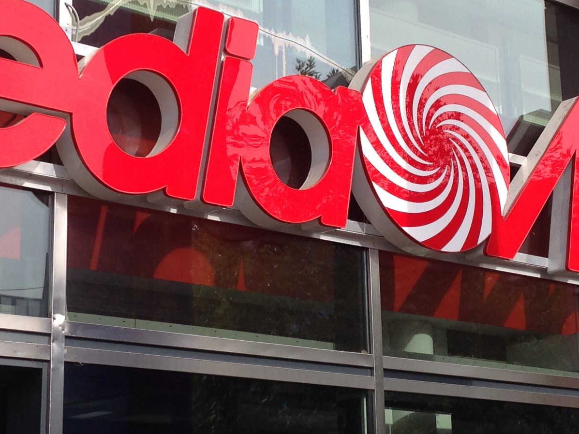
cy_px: 162
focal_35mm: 90
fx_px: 1506
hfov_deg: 21.8
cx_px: 308
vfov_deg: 16.4
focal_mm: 4.12
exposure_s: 1/467
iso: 50
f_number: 2.4
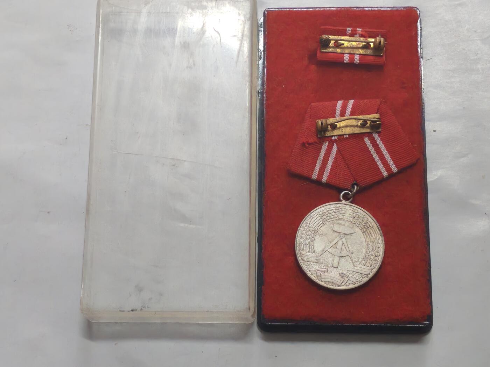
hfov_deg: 28.6
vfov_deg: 21.6
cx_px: 245
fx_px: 963
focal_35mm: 68
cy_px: 184
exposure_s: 1/50
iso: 640
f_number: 1.95
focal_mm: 5.52
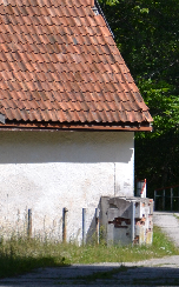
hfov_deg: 3.1
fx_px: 3338
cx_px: -31
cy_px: 95
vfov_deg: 4.9
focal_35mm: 427
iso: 400
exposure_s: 1/1600
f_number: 6.3
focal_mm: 85
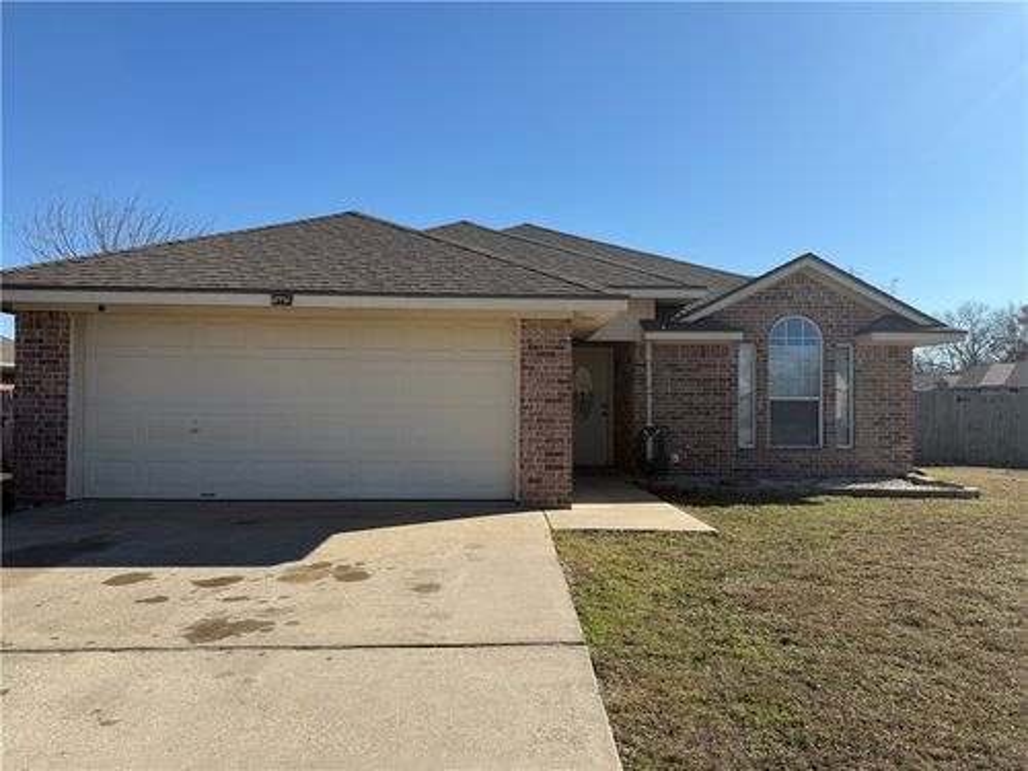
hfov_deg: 71.6
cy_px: 386
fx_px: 713
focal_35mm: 24
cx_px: 514
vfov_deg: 56.8
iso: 80
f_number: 1.78
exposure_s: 1/5319
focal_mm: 6.76
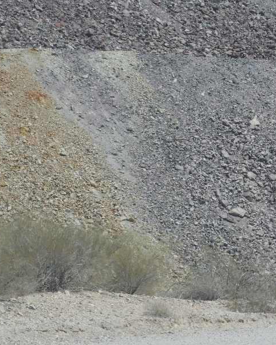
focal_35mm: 348
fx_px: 3552
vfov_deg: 5.6
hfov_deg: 4.4
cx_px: 356
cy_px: 143
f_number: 5.2
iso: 100
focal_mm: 26.9
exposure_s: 1/640
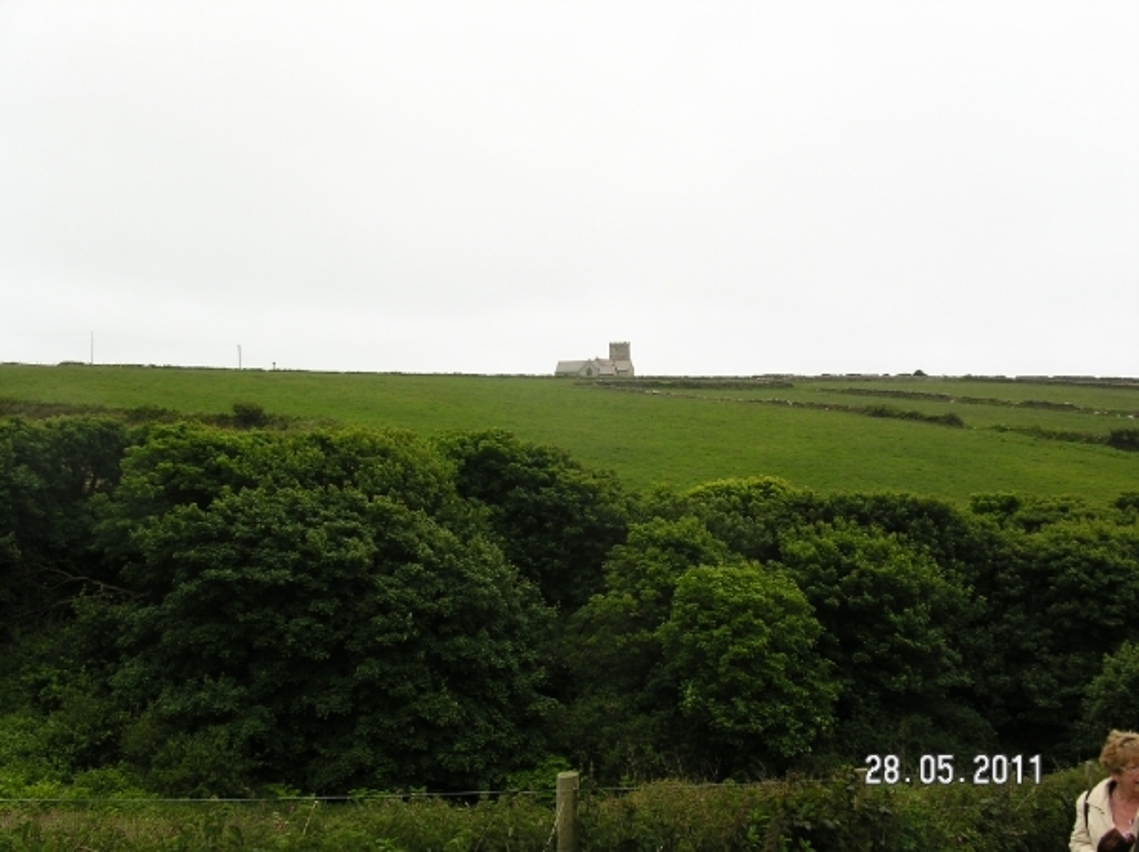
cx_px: 570
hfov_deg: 49.0
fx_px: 1249
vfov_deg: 37.7
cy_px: 426
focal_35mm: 38
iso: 100
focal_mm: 7.8
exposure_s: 1/125
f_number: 5.6
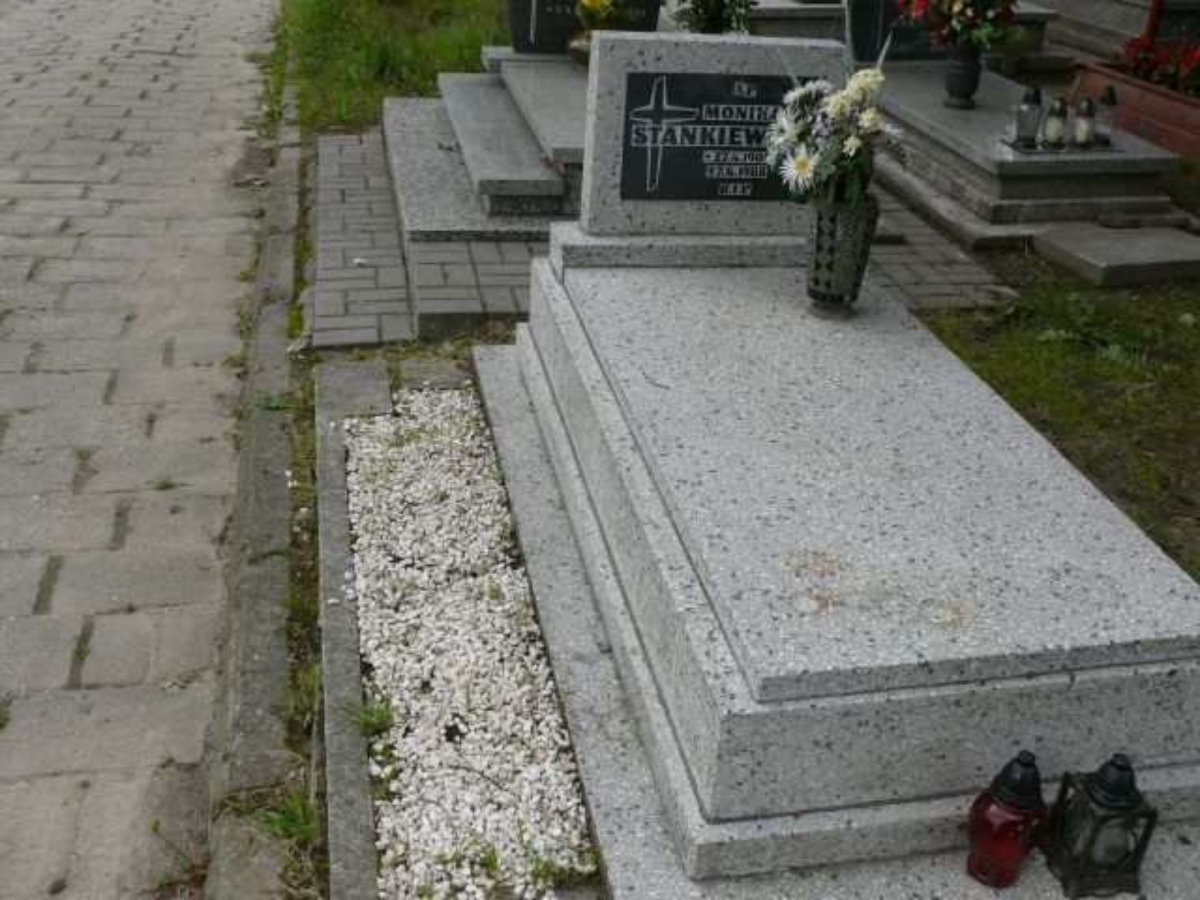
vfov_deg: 40.7
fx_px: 1213
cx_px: 600
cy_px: 450
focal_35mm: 35
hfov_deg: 52.6
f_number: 5
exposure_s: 1/200
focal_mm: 7.4
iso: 100
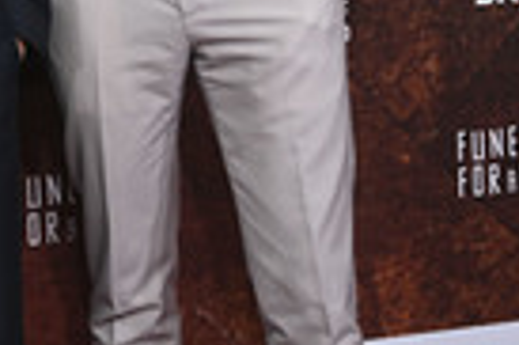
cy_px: -209
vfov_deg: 10.7
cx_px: -131
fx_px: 1757
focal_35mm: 122
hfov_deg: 16.0
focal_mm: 37
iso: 400
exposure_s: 1/200
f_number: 6.3
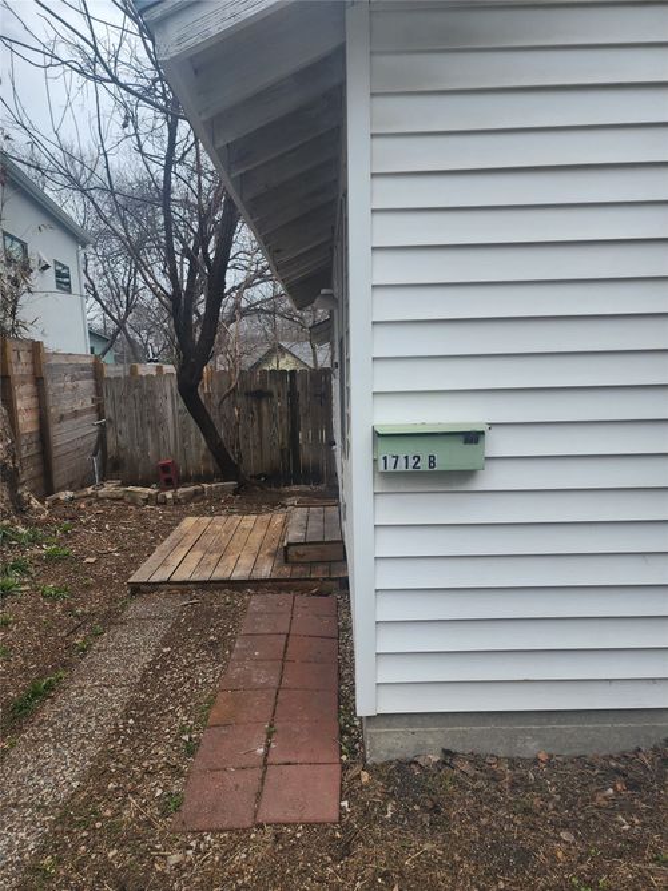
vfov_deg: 73.9
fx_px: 592
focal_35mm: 23
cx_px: 334
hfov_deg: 58.9
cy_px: 446
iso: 12
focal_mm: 6.4
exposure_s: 1/399
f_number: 1.8
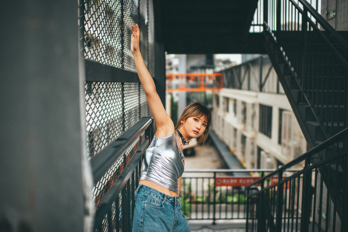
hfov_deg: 54.4
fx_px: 338
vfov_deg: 37.9
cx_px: 174
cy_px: 116
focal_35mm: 35
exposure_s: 1/1000
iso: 100
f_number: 1.4
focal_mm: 35
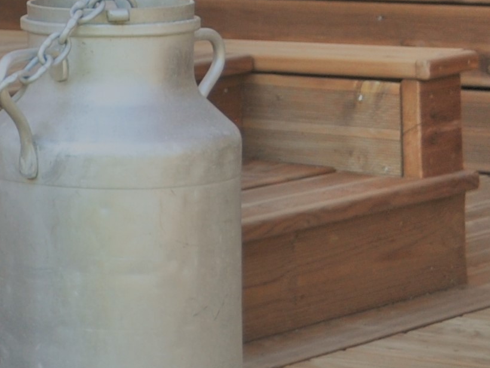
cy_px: -190
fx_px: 2987
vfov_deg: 6.9
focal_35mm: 211
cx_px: -602
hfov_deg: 8.7
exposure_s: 1/125
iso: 200
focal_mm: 28
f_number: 5.6
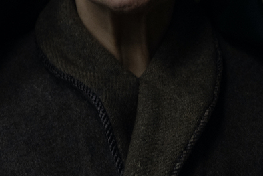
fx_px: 4450
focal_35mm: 609
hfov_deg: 3.4
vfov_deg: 2.3
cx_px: 52
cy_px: 47
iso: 2000
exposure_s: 1/60
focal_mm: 200
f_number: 2.8
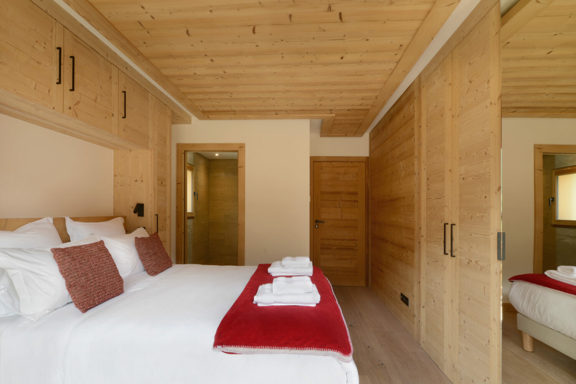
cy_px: 192
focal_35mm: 14
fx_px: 224
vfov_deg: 81.2
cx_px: 288
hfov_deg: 104.2
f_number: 20
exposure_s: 1/3
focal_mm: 14
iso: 100
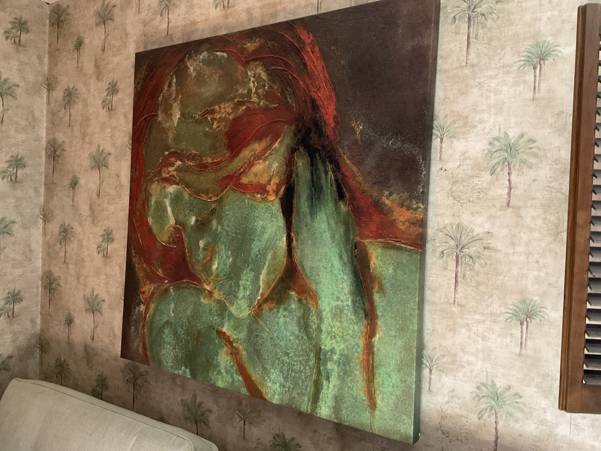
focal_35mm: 29
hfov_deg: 61.7
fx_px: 504
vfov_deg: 48.2
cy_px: 226
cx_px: 300
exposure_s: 1/40
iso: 250
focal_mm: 3
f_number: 1.8
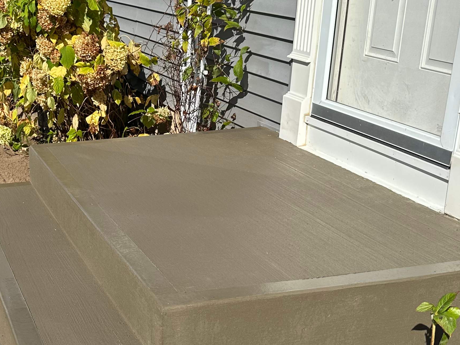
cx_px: 44
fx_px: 744
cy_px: 235
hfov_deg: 32.6
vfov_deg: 25.9
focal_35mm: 56
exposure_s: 1/5525
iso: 80
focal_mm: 6.86
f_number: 1.78
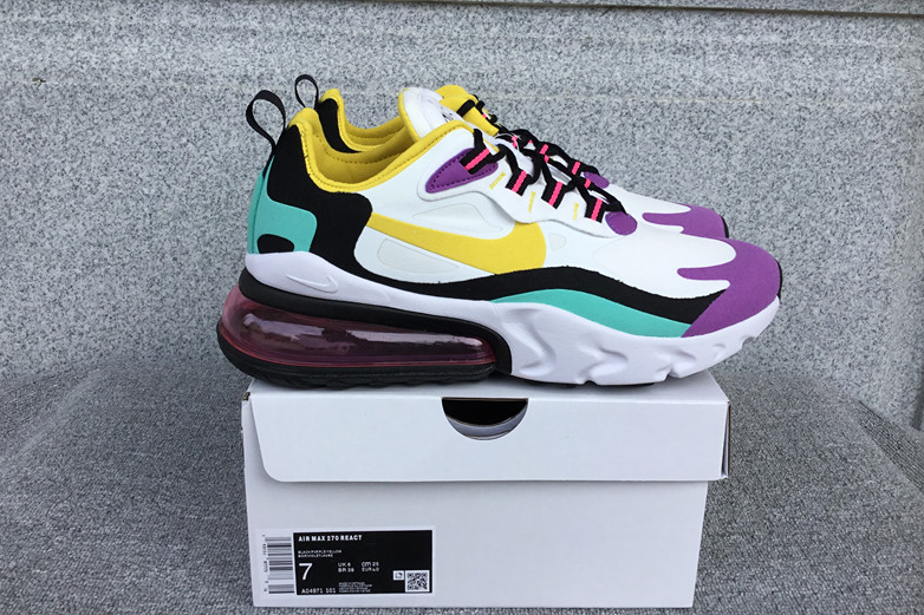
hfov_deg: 57.2
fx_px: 847
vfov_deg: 39.9
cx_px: 461
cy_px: 262
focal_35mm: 33
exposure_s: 1/604
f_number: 2.4
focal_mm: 3.3
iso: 25
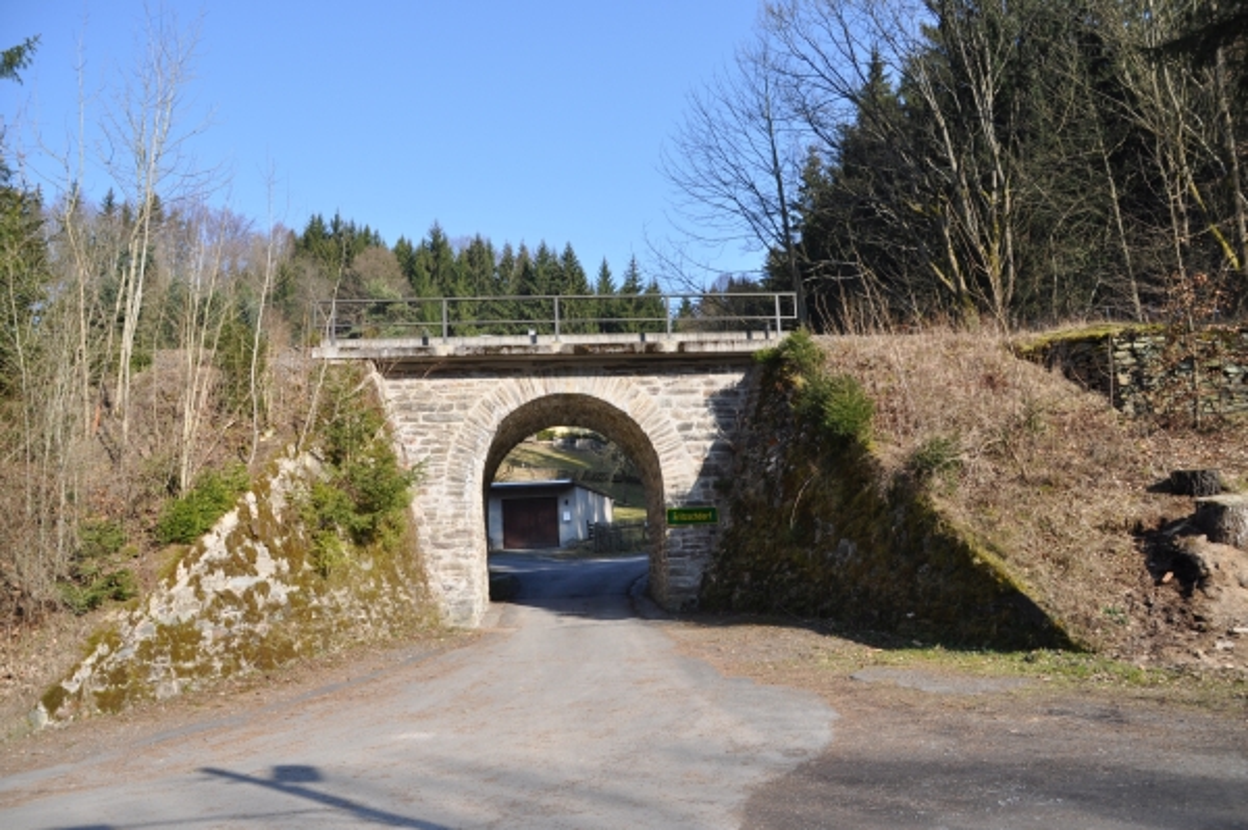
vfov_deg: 47.9
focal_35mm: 27
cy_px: 415
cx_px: 624
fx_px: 935
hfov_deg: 67.4
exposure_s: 1/250
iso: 200
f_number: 8
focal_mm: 18
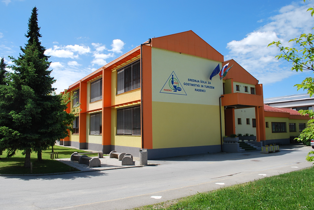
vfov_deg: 48.0
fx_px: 236
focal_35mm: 27
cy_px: 105
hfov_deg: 67.3
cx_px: 157
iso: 100
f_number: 8
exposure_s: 1/250
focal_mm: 18
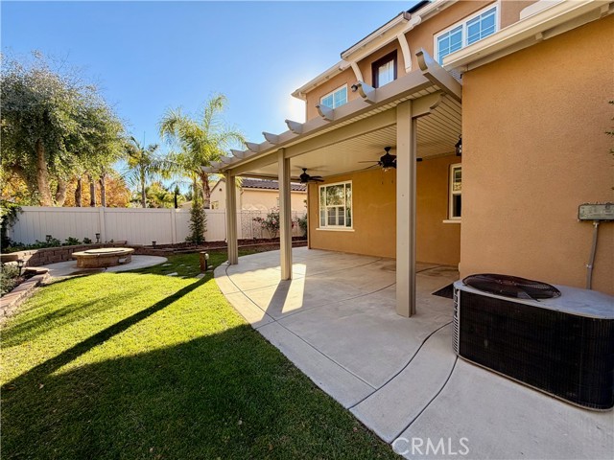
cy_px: 230
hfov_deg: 102.1
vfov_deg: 85.7
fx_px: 248
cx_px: 307
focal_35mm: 14
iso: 50
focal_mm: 2.22
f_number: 2.2
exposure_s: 1/502
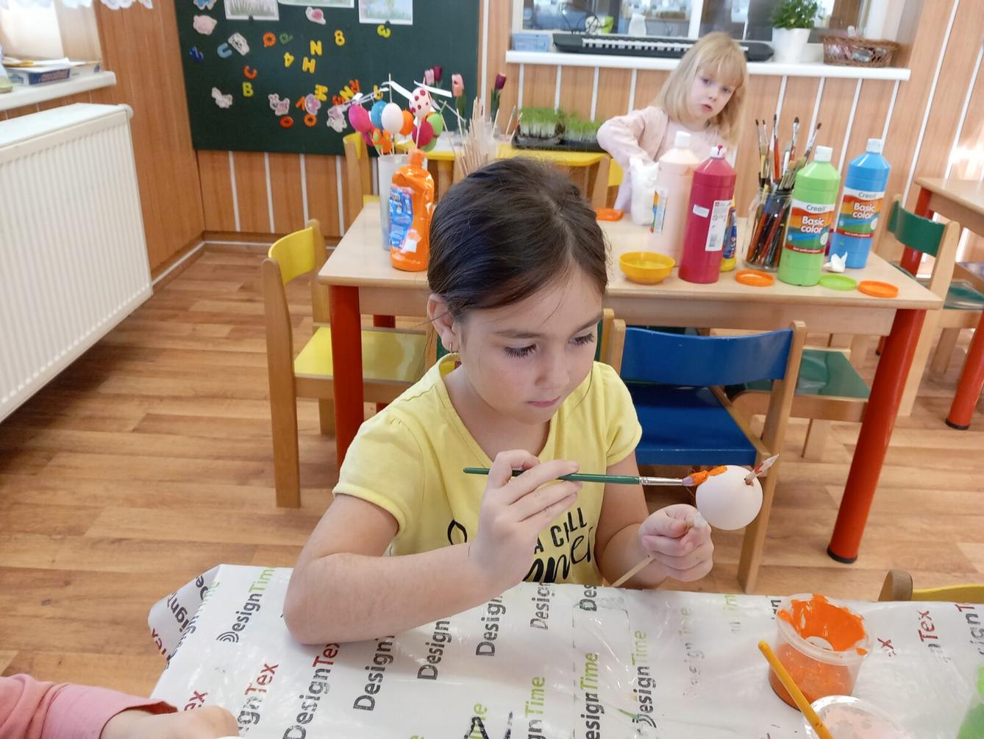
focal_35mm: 27
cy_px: 370
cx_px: 492
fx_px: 768
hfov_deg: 65.3
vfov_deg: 51.4
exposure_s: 1/50
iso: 125
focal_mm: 4
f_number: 1.8
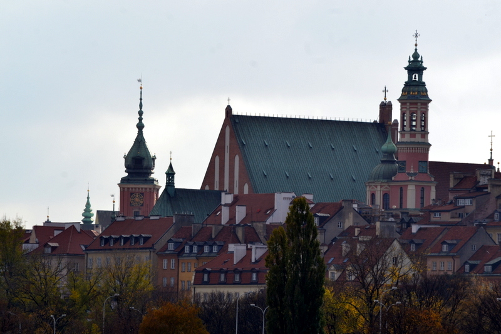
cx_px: 250
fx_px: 6264
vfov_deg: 3.1
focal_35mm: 450
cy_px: 167
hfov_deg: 4.6
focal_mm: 300
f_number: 11
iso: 360
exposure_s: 1/500
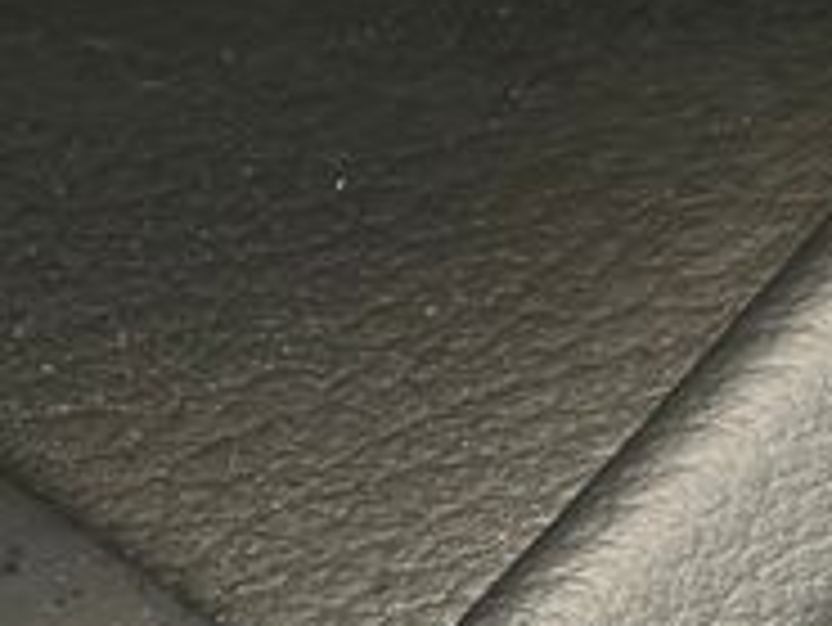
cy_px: 910
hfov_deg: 11.3
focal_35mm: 166
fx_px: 3992
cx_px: -504
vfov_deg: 8.8
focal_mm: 6.86
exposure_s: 1/30
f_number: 1.78
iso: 640
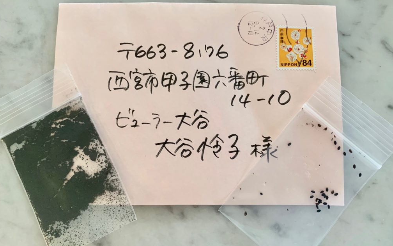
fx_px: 300
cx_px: 194
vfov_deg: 44.5
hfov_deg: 66.5
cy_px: 120
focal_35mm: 28
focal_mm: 4.25
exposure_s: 1/64
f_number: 1.8
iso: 100
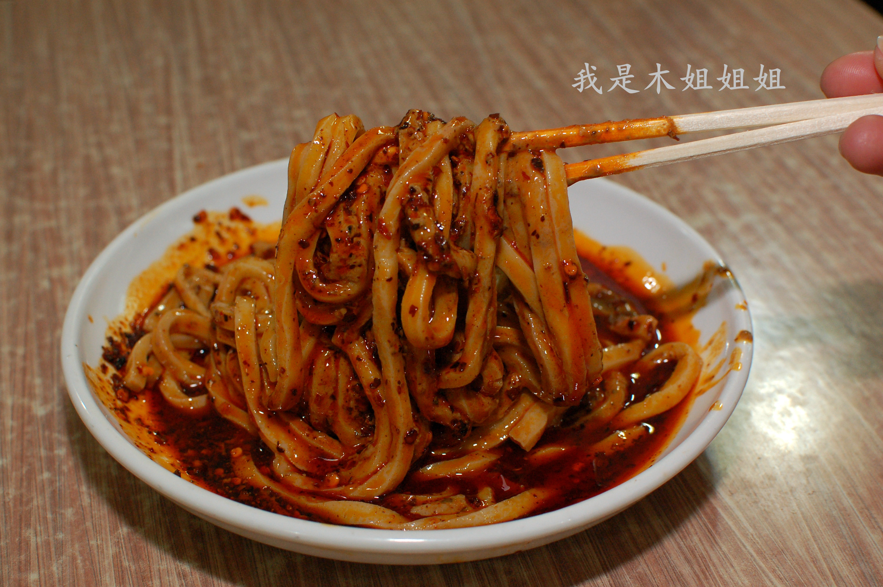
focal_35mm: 52
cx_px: 442
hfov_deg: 37.9
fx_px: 1287
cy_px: 294
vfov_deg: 25.7
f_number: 5.6
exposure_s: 1/60
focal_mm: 35
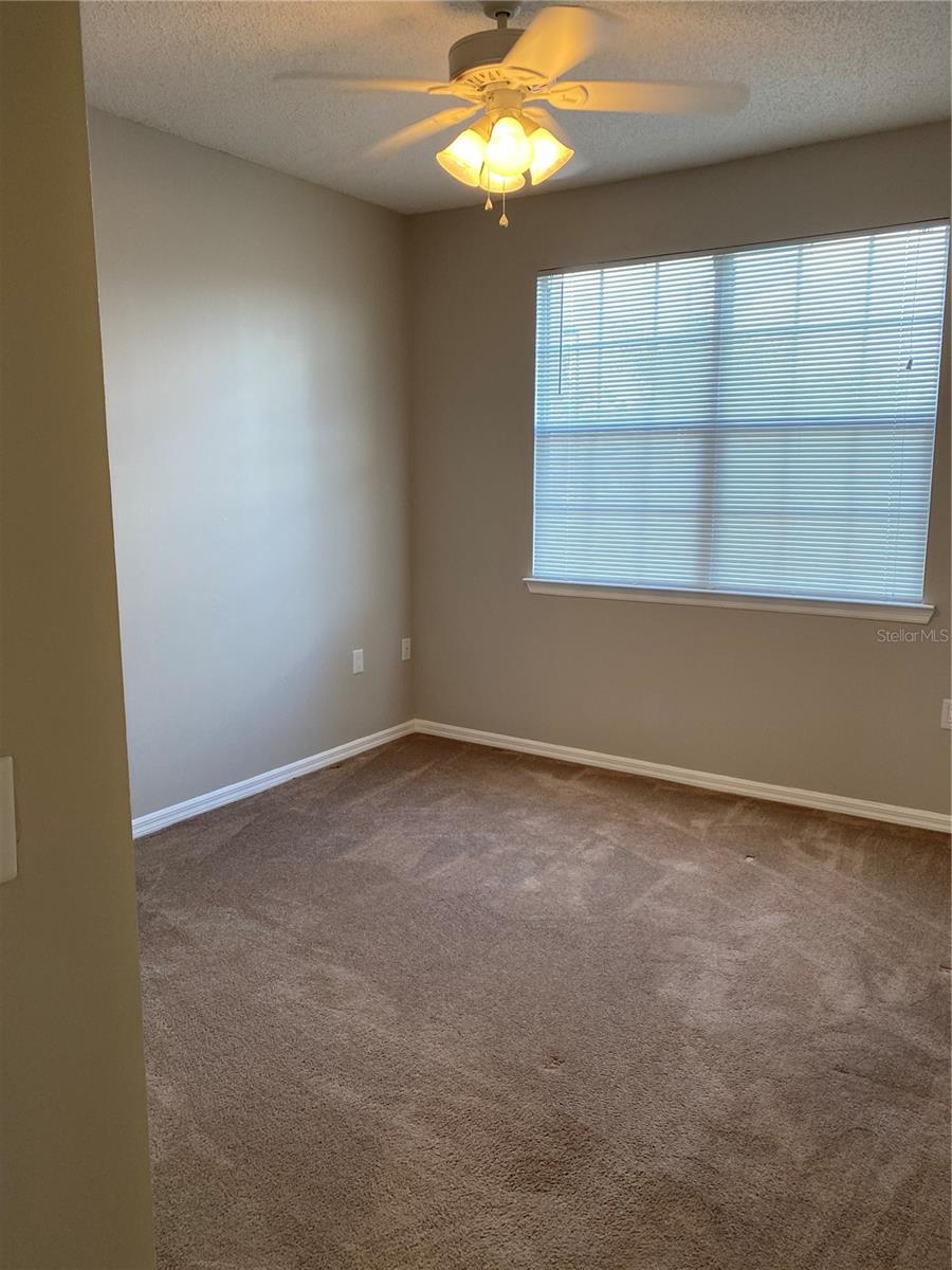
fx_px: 953
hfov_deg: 53.1
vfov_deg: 67.3
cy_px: 635
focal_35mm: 26
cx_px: 476
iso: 125
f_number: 1.8
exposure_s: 1/120
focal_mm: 4.25
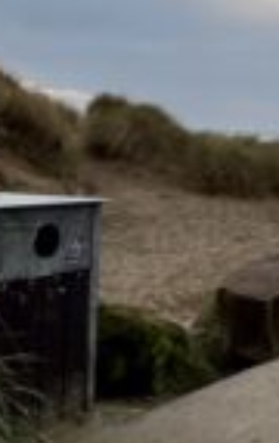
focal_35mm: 73
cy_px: 197
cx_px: 674
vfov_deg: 28.1
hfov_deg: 13.2
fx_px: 884
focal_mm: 2.22
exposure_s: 1/198
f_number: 2.2
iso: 40
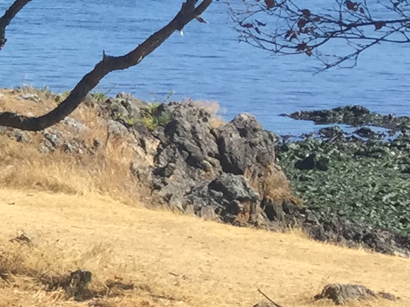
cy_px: 157
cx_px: -619
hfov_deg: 10.5
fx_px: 1871
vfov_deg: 9.4
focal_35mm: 158
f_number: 2.2
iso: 32
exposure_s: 1/1276
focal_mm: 4.15
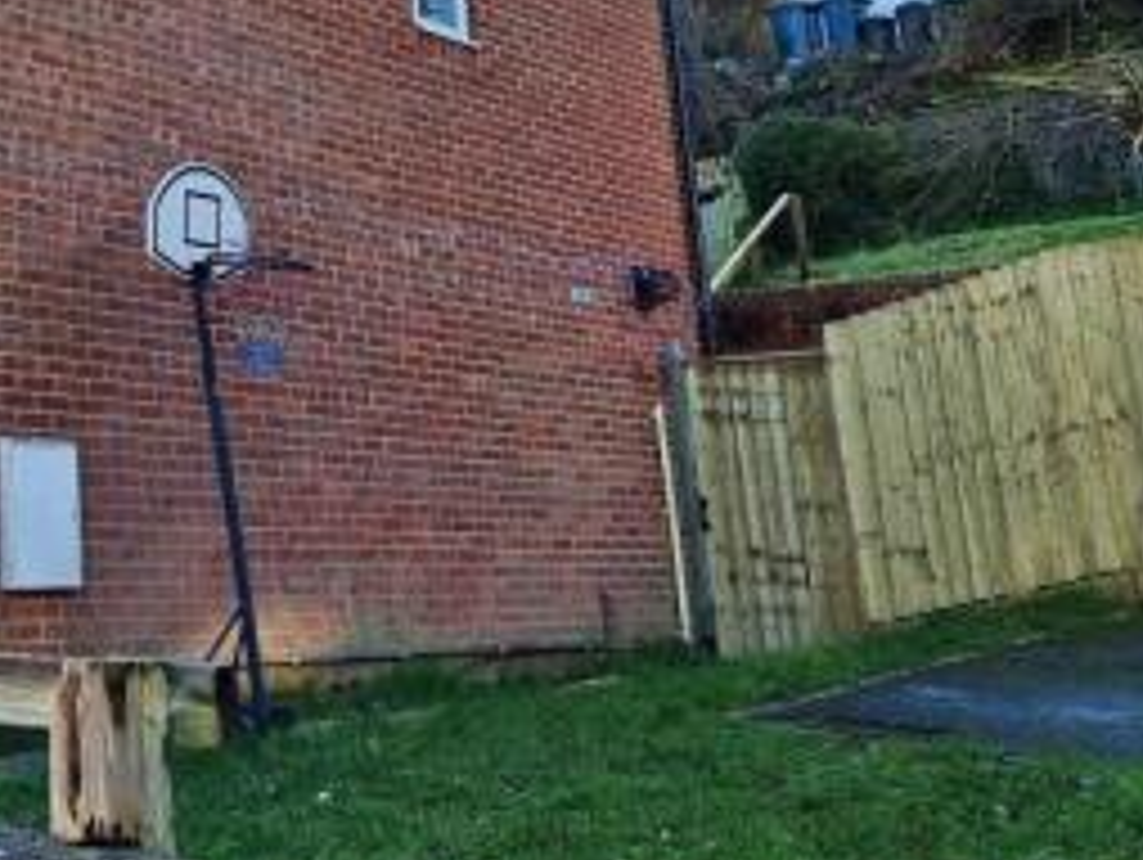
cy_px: 29
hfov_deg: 30.9
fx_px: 1818
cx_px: -133
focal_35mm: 55
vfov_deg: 25.5
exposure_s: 1/475
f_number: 1.8
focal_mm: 6.7
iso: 50
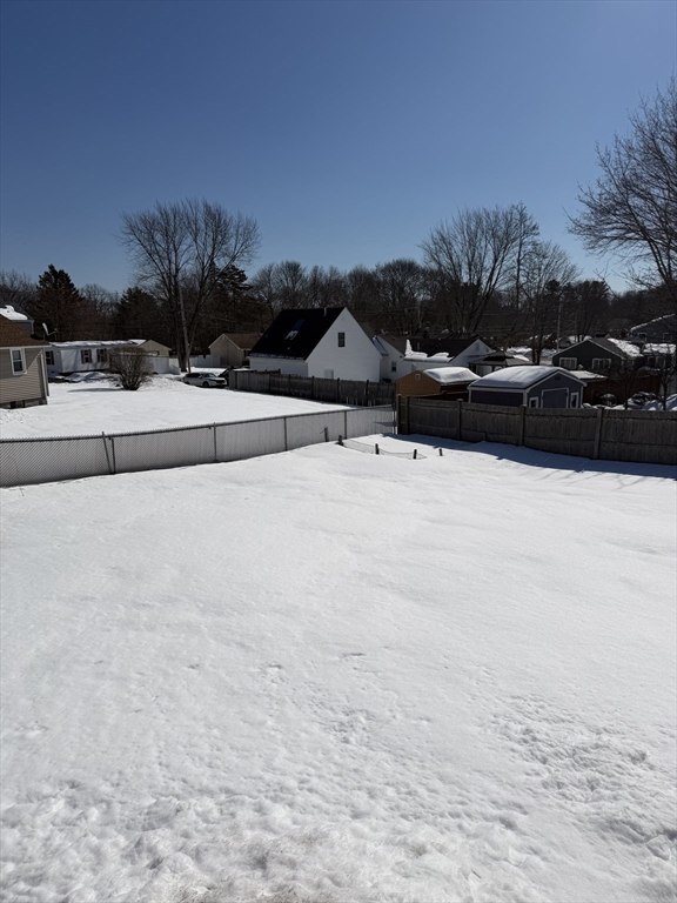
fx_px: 626
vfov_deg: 71.6
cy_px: 452
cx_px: 338
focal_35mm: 24
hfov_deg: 56.8
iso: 80
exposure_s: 1/32258
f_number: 1.78
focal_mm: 6.76
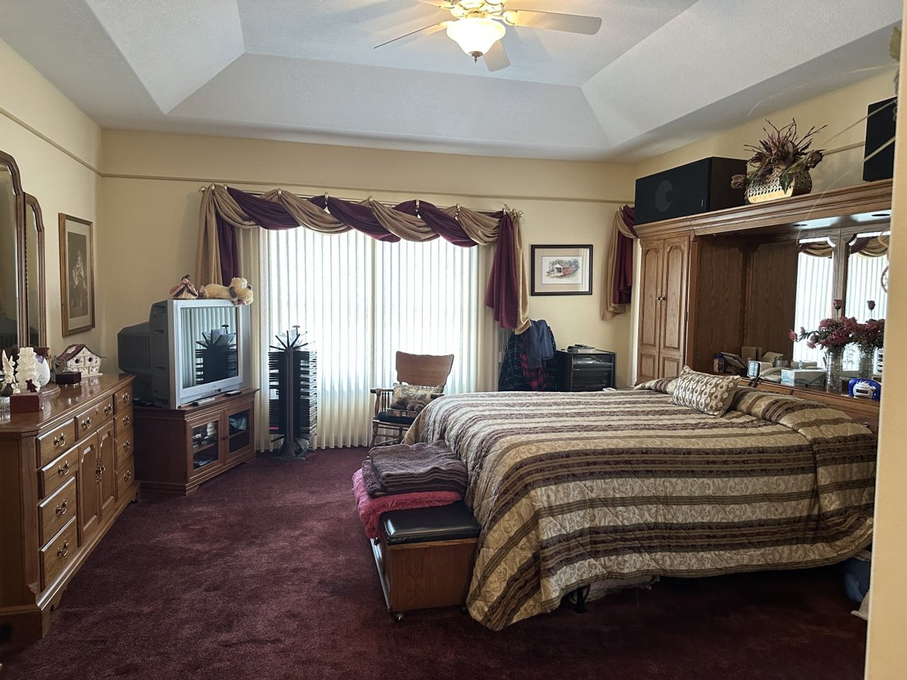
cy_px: 340
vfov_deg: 56.8
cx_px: 454
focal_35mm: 24
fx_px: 629
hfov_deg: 71.6
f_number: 1.78
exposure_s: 1/60
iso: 400
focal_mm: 6.86
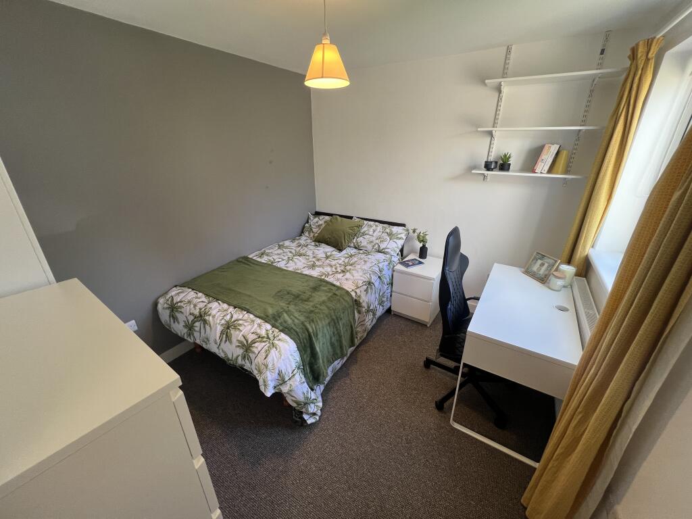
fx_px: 260
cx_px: 346
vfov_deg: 89.9
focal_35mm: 13
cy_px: 260
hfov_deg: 106.2
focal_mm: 1.57
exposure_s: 1/100
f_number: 1.8
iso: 100
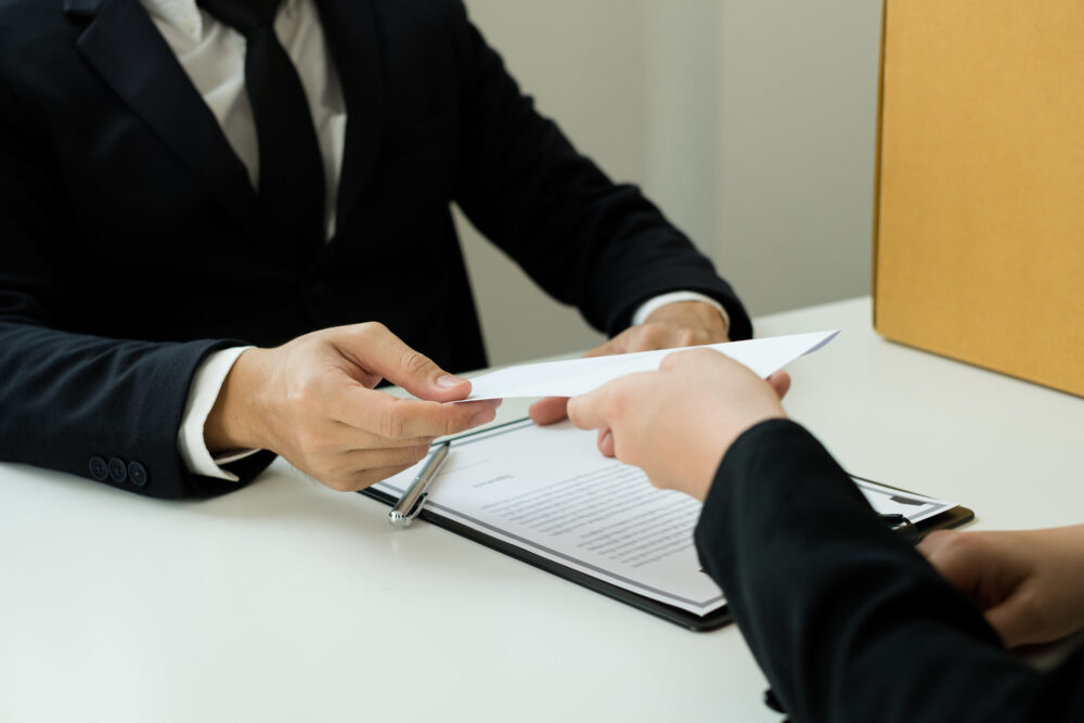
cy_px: 362
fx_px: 1596
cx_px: 542
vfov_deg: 25.5
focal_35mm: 53
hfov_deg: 37.5
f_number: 2.8
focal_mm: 35
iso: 200
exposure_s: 1/125
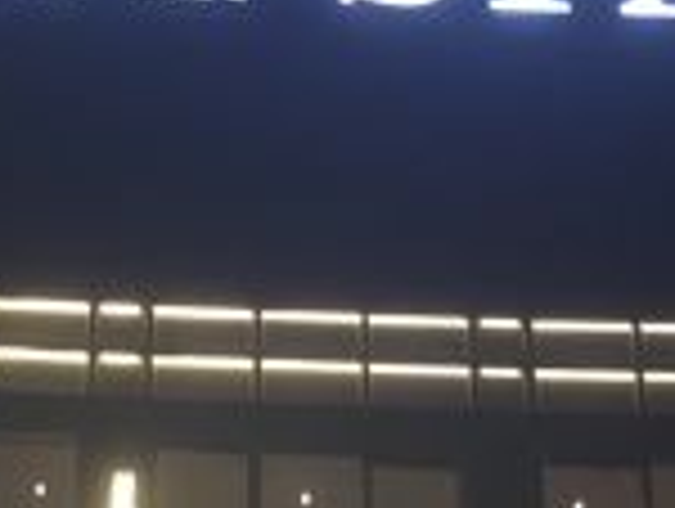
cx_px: 256
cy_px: 591
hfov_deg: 14.6
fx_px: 2637
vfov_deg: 10.8
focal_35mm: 135
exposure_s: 1/30
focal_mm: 4.15
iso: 64
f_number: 2.2
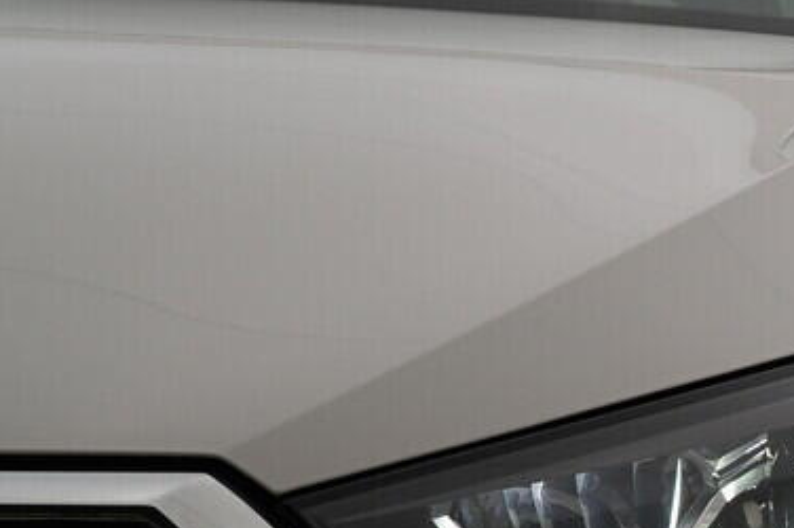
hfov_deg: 13.6
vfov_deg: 9.9
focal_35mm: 138
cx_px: 1347
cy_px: 504
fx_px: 3041
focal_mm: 24
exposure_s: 1/160
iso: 100
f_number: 5.6
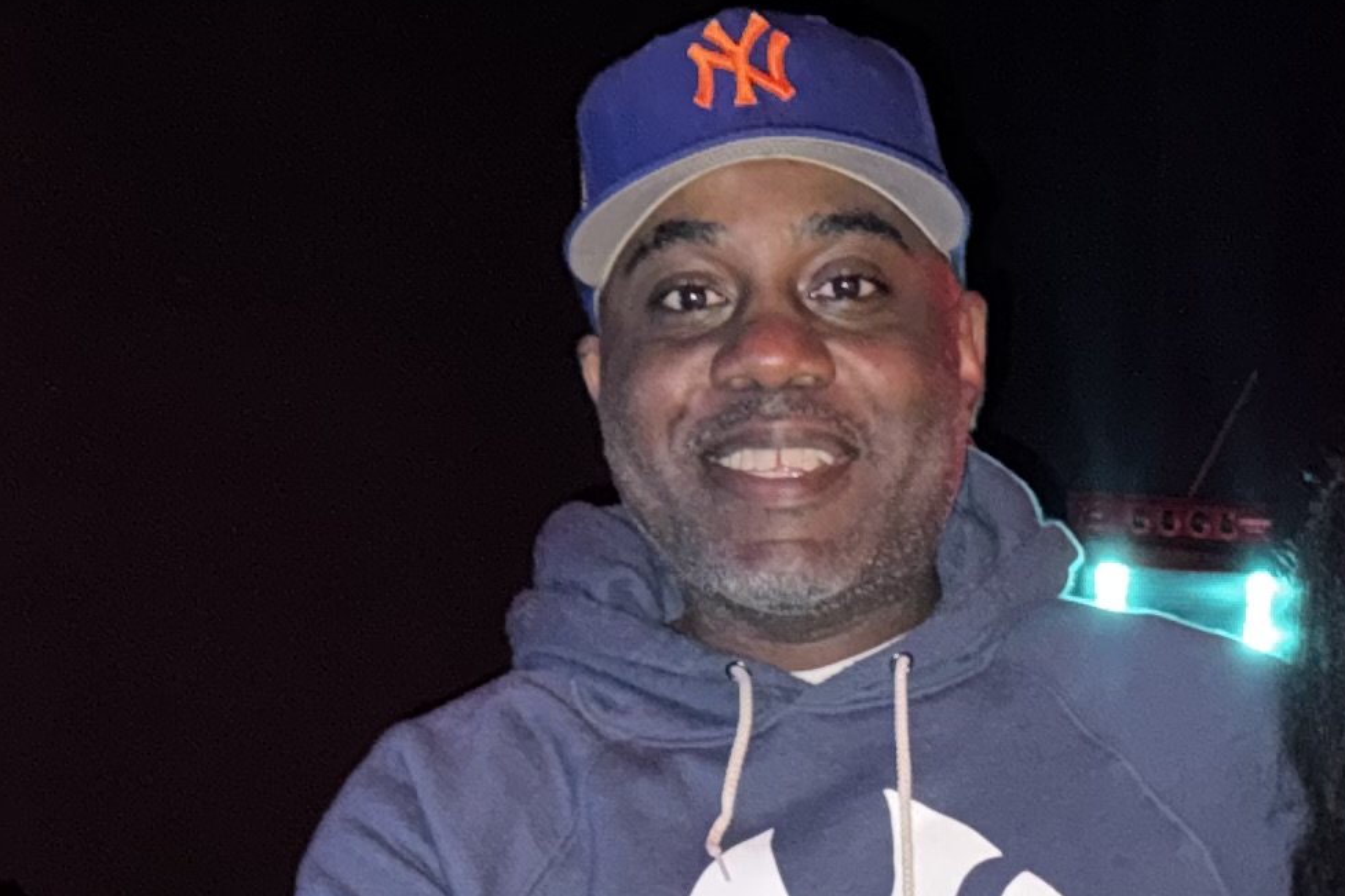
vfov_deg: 12.6
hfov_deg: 19.5
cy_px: 1380
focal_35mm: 103
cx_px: 1188
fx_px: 3847
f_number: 1.78
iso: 400
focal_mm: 6.76
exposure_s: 1/4
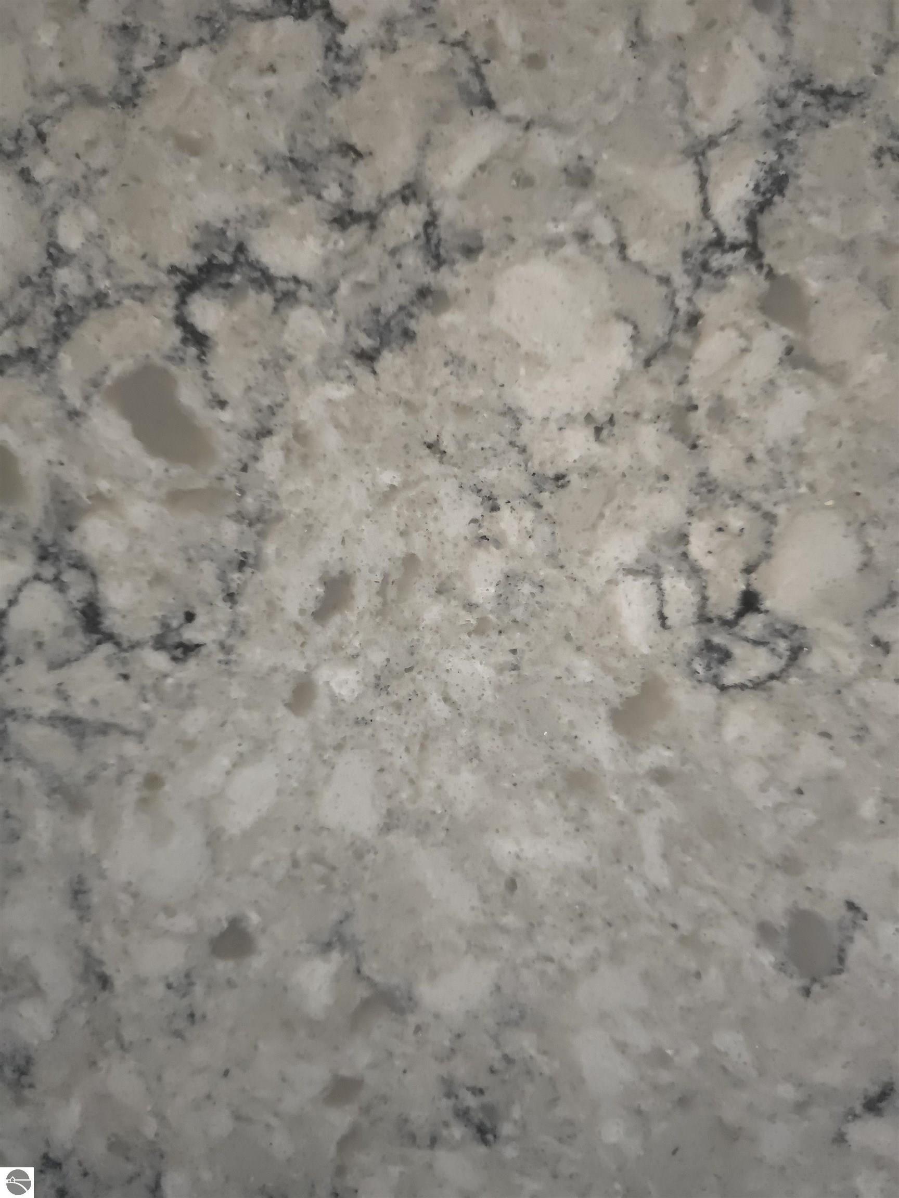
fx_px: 796
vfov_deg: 73.9
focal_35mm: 23
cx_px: 450
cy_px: 599
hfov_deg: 58.9
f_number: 1.7
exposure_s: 1/530
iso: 3200
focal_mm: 6.3
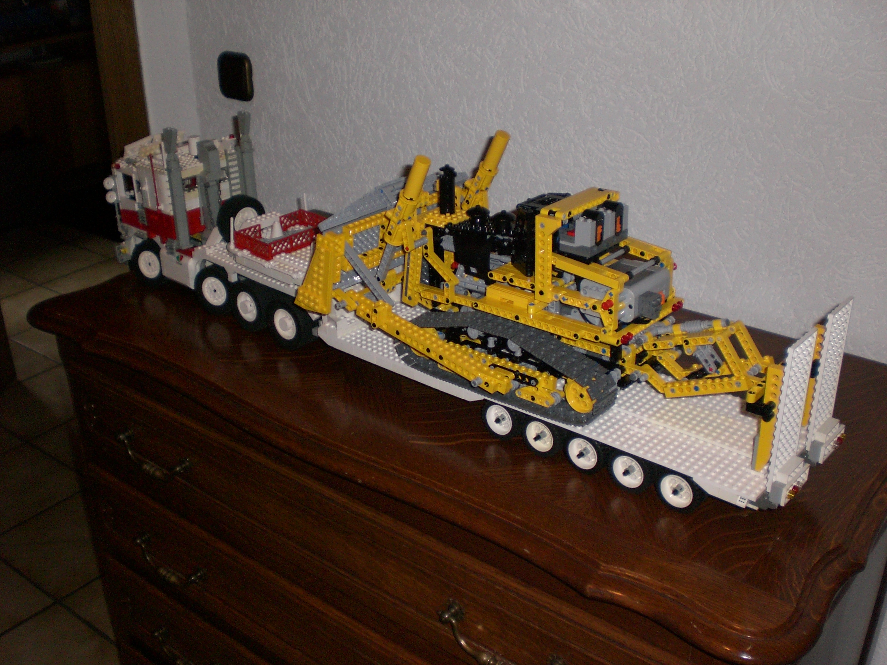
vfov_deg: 37.7
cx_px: 444
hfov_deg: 49.0
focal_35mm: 38
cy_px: 332
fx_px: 974
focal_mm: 6.3
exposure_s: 1/60
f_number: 3.1
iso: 200
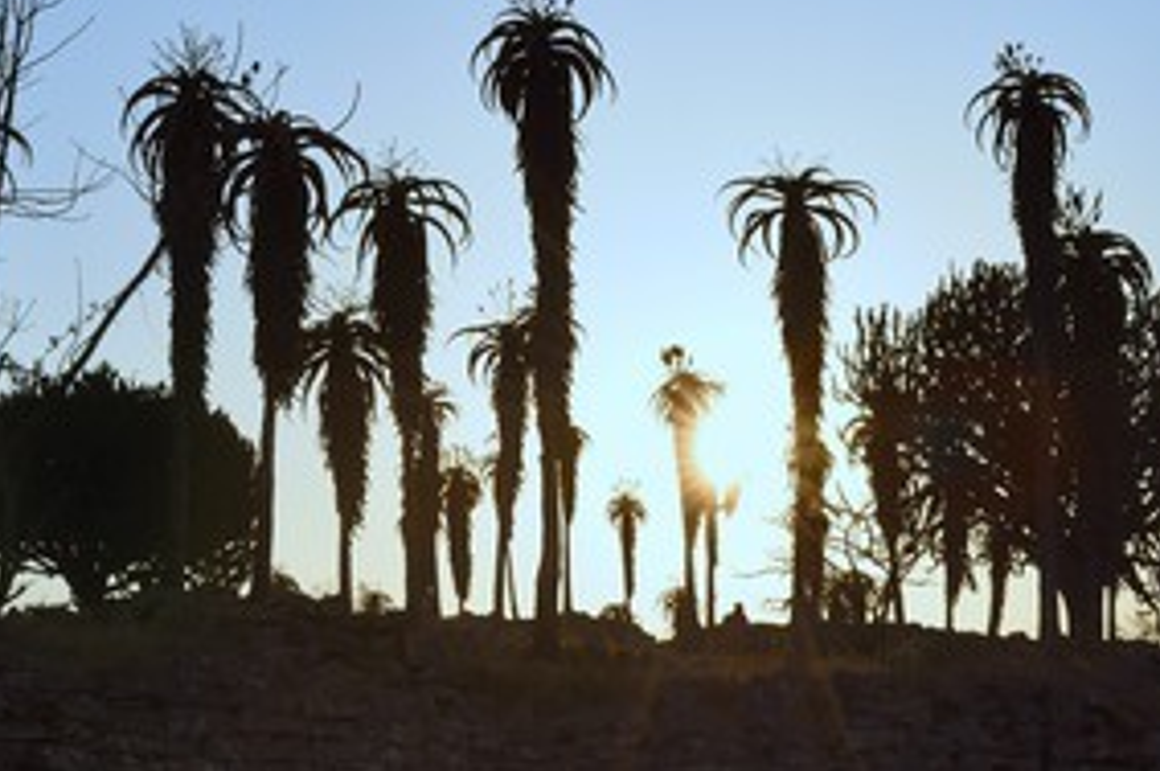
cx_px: 639
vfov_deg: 13.1
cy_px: 443
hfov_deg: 19.7
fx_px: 3347
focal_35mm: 104
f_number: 22
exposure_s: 1/250
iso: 400
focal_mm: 70
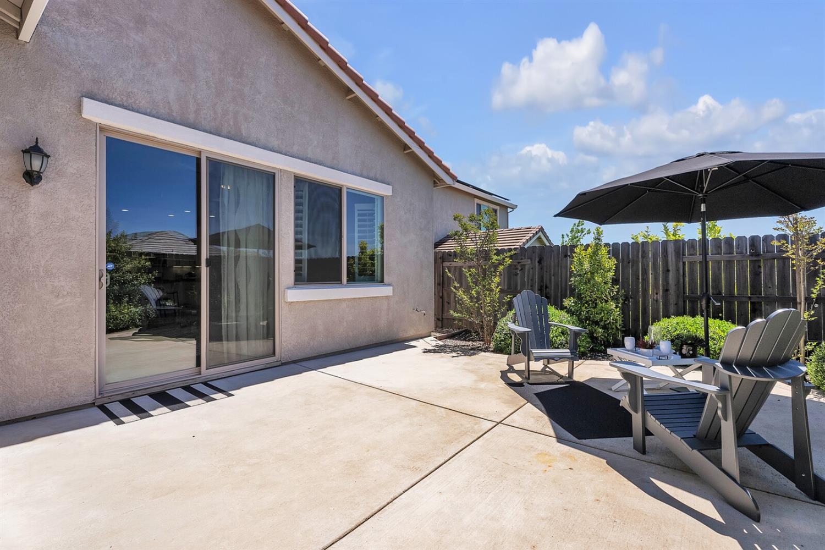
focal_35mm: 16
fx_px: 367
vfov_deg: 73.7
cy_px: 275
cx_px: 412
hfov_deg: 96.7
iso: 400
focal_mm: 16
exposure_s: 1/1250
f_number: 8
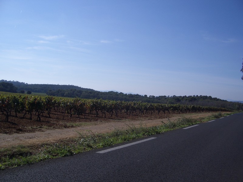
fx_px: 246
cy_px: 91
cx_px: 122
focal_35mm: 35
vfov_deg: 40.7
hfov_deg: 52.6
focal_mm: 5.8
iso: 50
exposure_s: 1/800
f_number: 4.3
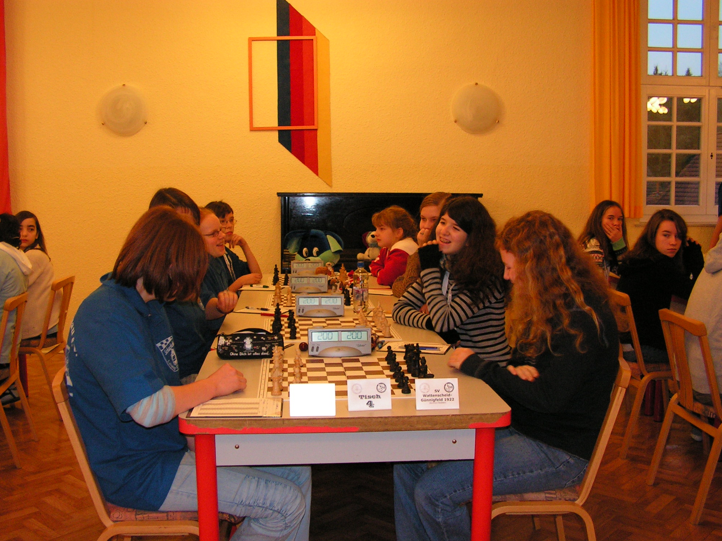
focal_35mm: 37
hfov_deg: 50.1
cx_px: 358
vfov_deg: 38.7
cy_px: 277
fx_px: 772
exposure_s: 1/40
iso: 200
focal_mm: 6
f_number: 3.2
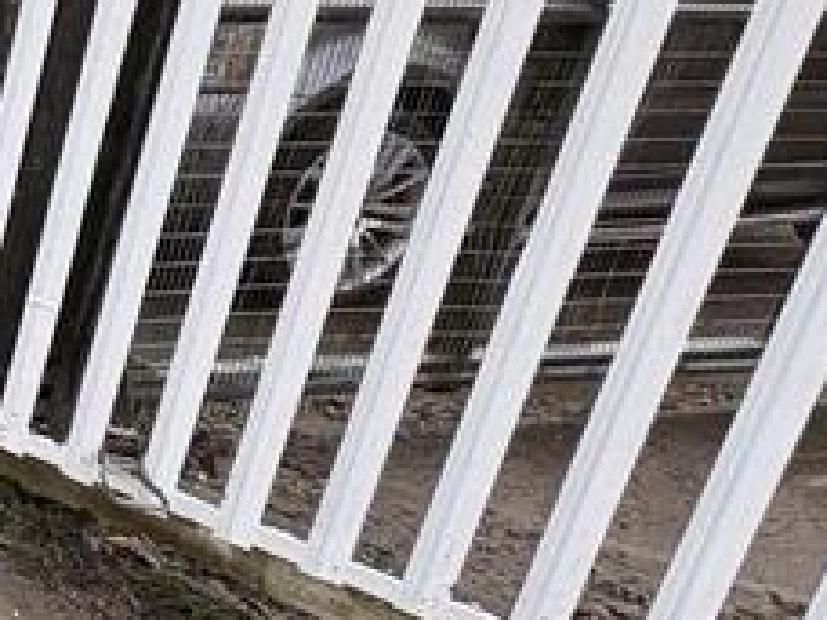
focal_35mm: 55
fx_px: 1314
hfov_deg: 20.6
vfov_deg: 26.4
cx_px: -744
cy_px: 210
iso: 40
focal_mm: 2.22
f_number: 2.2
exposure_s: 1/152
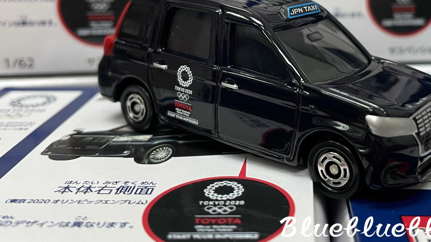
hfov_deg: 43.2
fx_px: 537
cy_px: 30
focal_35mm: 47
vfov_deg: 24.8
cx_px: 279
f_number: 1.6
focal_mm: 4.2
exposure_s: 1/50
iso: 80
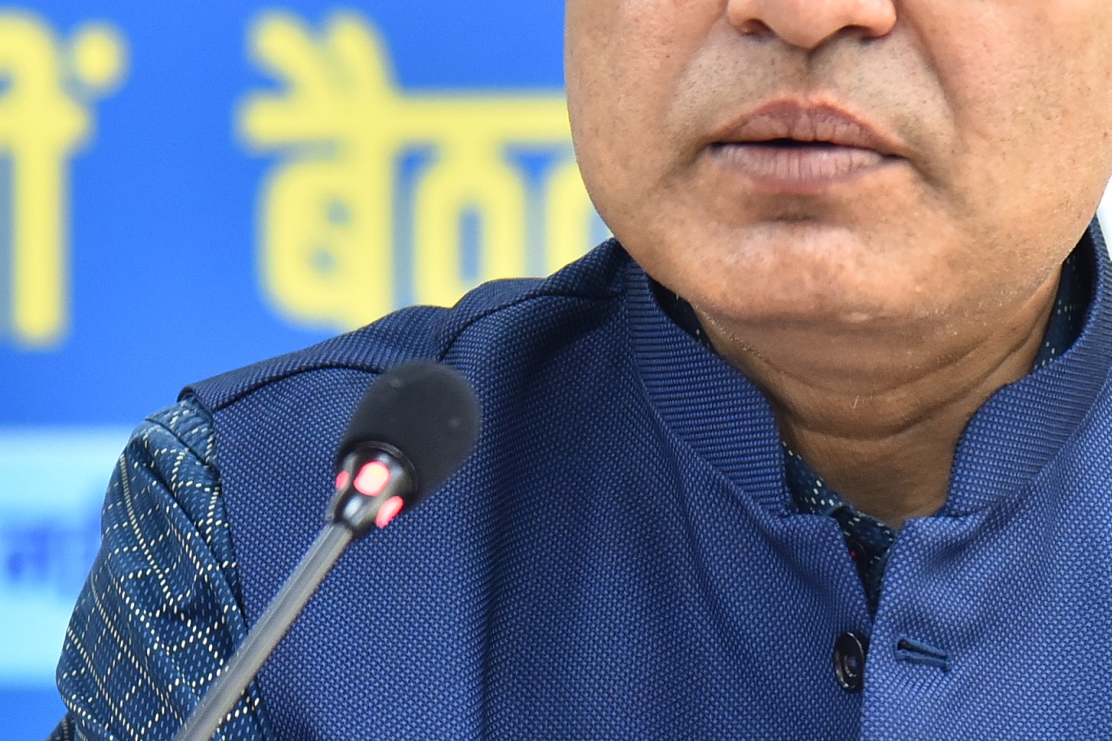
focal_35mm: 389
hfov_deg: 5.3
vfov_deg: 3.5
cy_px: 418
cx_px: 673
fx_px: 12015
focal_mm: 120
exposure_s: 1/125
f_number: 4
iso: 1250
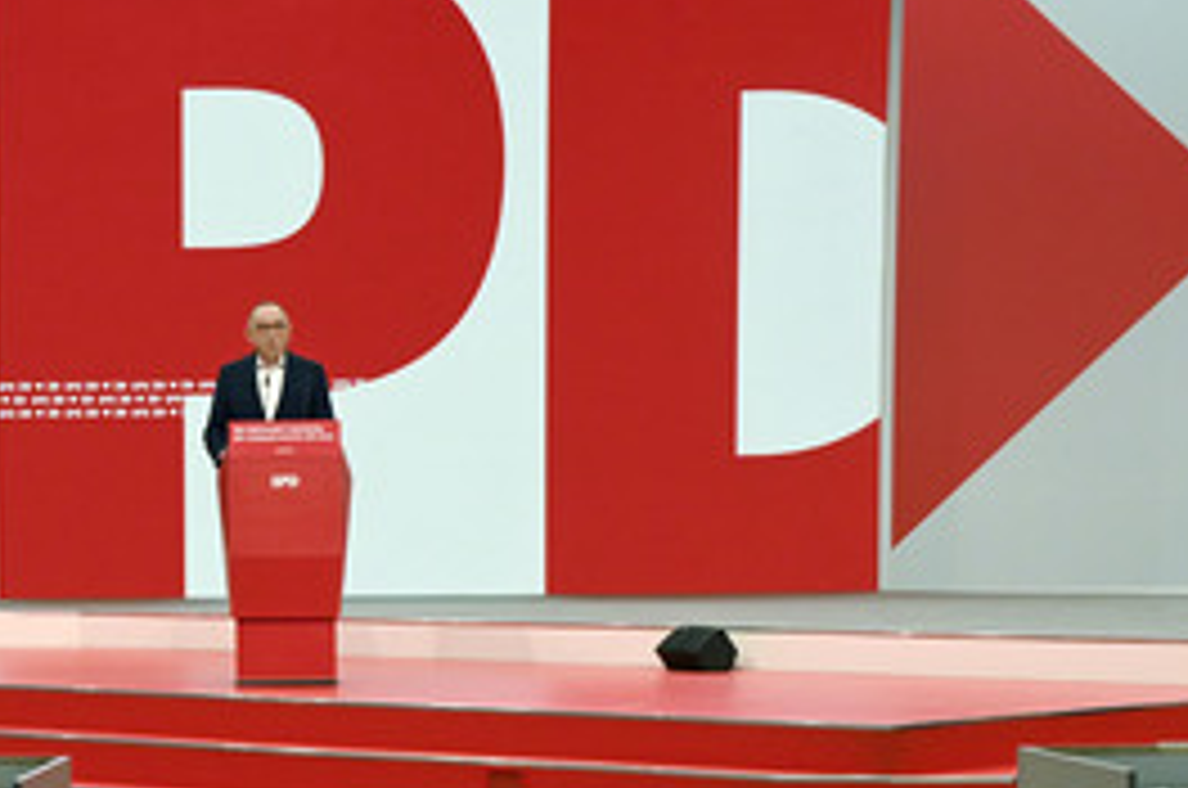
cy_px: 531
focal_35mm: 106
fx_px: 3492
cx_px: 250
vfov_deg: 12.8
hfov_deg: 19.1
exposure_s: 1/320
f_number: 7.1
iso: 3200
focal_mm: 62
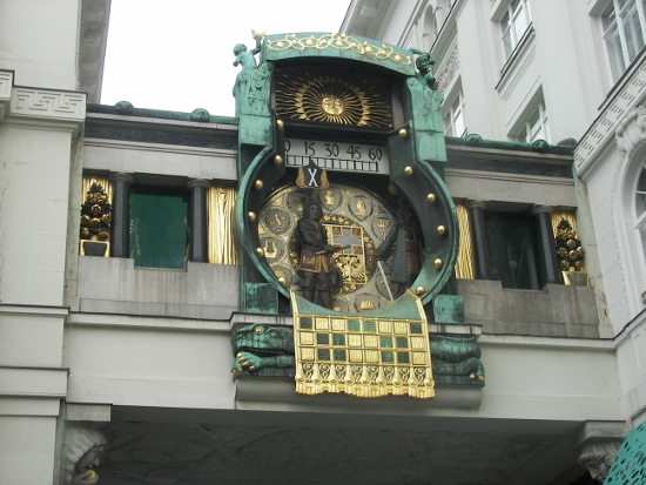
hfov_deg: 30.3
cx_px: 323
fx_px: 1195
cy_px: 242
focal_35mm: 64
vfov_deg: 22.9
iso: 50
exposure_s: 1/60
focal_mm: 10.6
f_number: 2.8
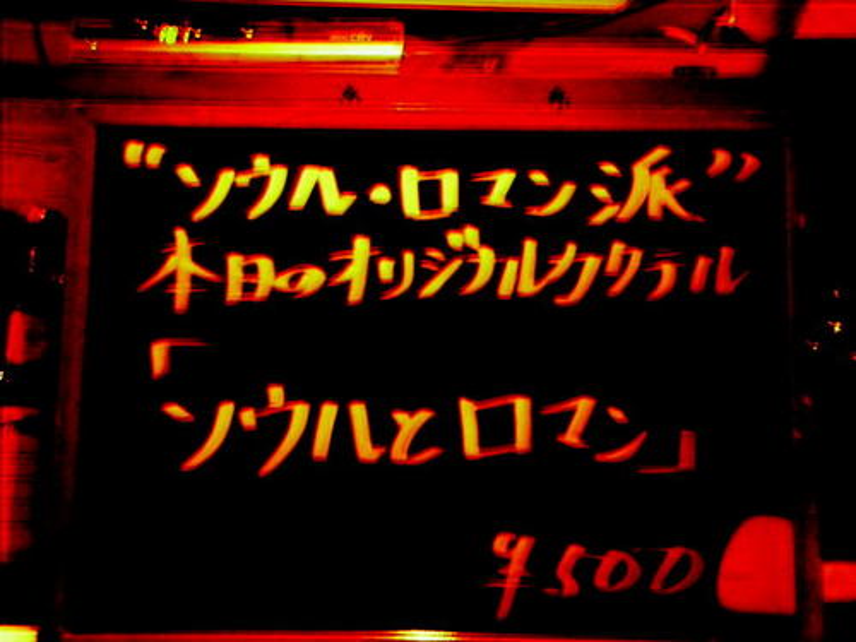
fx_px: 2127
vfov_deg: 17.2
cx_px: 428
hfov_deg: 22.8
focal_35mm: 86
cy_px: 321
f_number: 4.5
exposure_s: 1/3.8
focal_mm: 14.3
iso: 800
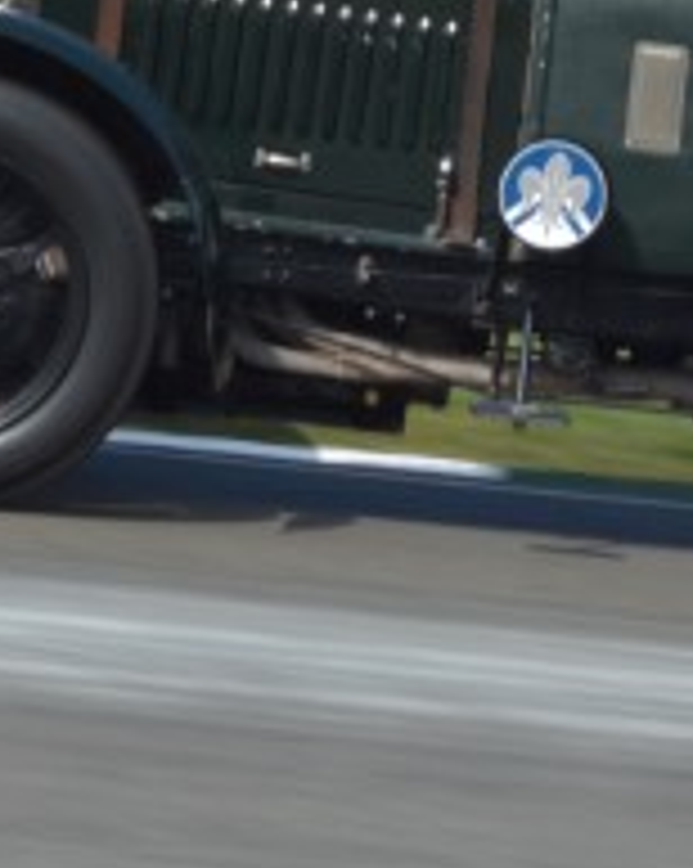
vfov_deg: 5.0
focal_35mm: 384
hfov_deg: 4.0
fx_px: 9853
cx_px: 900
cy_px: 146
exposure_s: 1/320
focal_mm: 75
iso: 400
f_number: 13
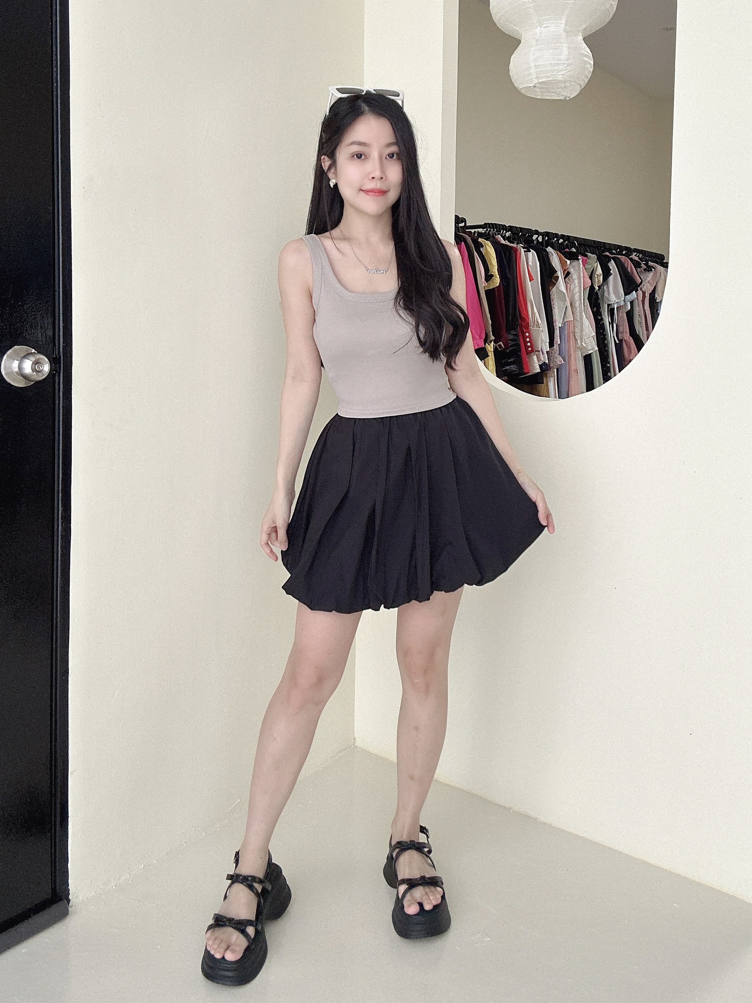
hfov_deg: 58.9
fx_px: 666
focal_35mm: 23
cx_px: 376
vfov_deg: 73.9
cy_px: 502
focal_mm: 2.69
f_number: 1.9
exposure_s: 1/64
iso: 80
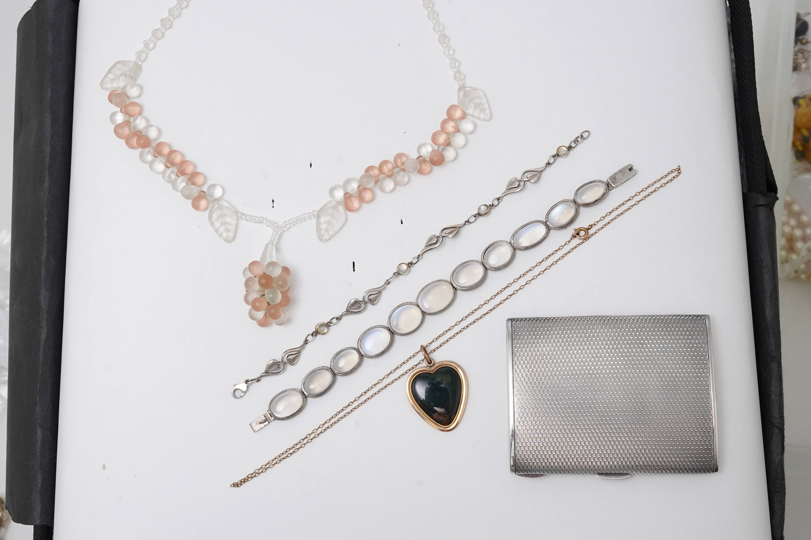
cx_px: 406
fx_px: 1014
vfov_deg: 29.9
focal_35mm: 45
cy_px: 270
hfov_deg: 43.6
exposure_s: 1/125
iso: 320
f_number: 20
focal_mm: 30
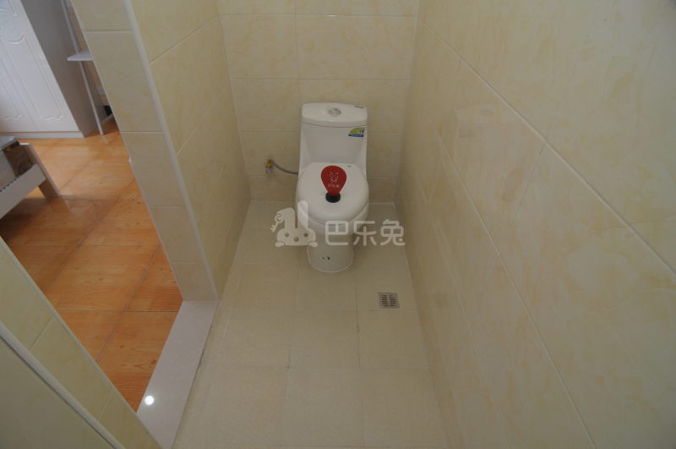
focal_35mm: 18
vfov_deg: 67.2
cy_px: 224
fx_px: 338
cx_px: 338
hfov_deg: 90.1
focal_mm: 12
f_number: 6.3
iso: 500
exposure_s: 1/60
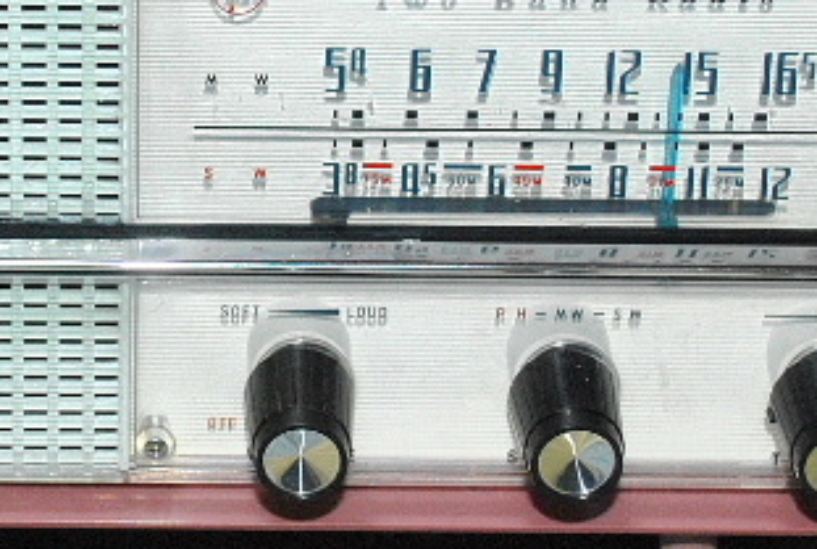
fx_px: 2980
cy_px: 92
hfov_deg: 15.5
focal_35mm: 131
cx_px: 131
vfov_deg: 10.5
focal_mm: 34
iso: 800
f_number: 5
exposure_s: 1/60
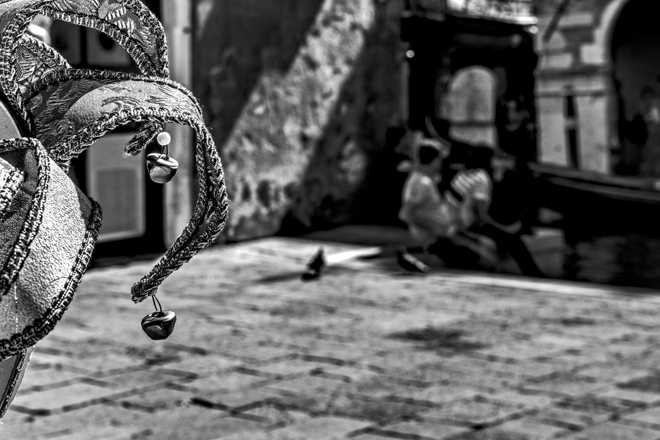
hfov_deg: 27.2
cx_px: 242
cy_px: 148
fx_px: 1357
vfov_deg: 18.4
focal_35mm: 74
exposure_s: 1/500
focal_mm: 38
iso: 200
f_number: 8
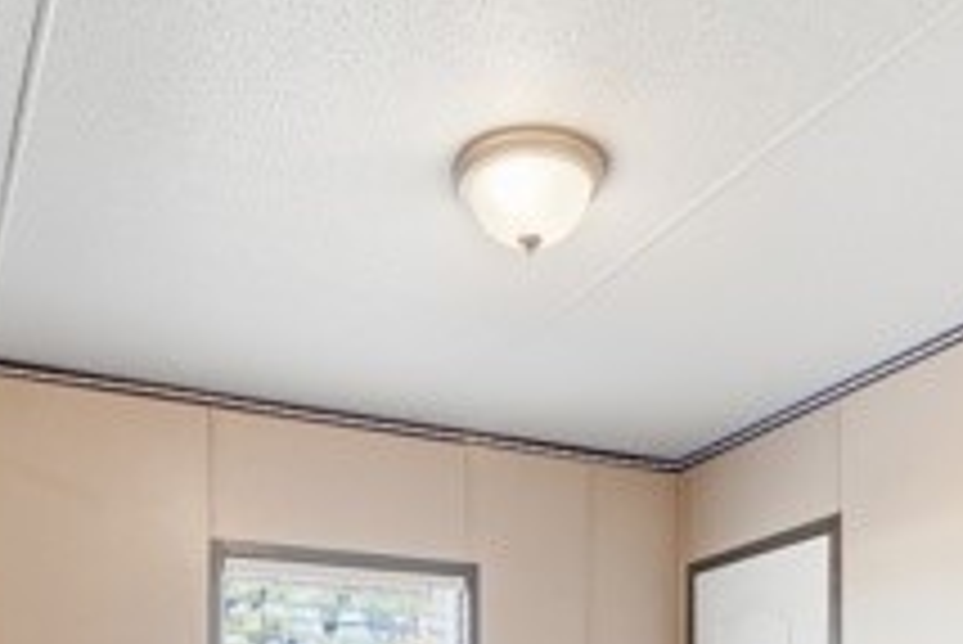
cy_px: 824
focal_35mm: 42
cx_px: 418
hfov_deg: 46.3
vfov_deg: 27.1
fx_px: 1124
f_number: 13
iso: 250
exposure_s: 1/15
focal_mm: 10
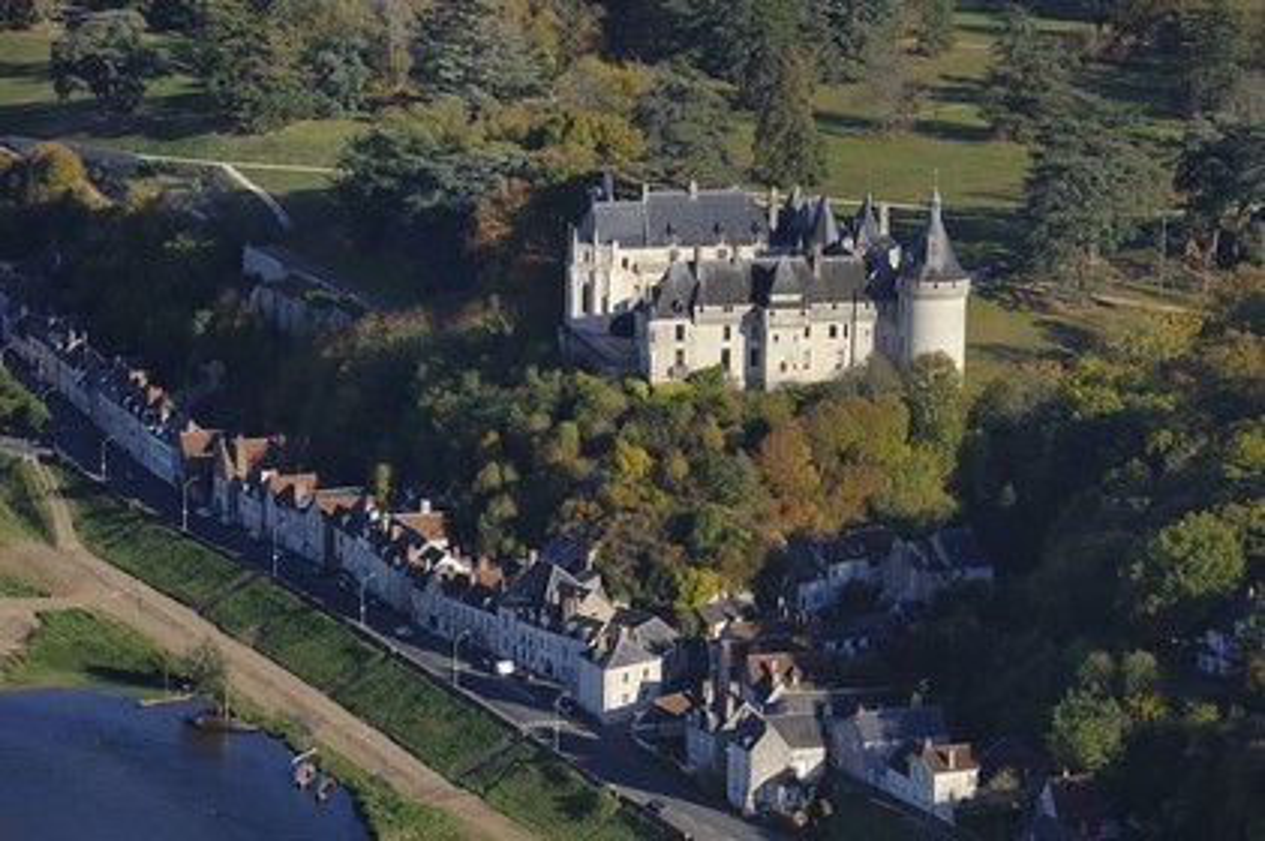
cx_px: 632
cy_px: 420
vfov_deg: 8.1
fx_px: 5969
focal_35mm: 170
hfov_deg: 12.1
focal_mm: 170
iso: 400
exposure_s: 1/1000
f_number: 8
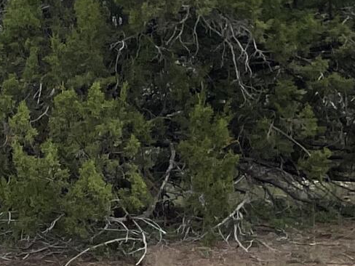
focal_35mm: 160
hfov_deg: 10.6
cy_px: 209
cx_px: -497
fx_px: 1641
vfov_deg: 9.3
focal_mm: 4.2
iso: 32
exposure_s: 1/2257
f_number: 1.6
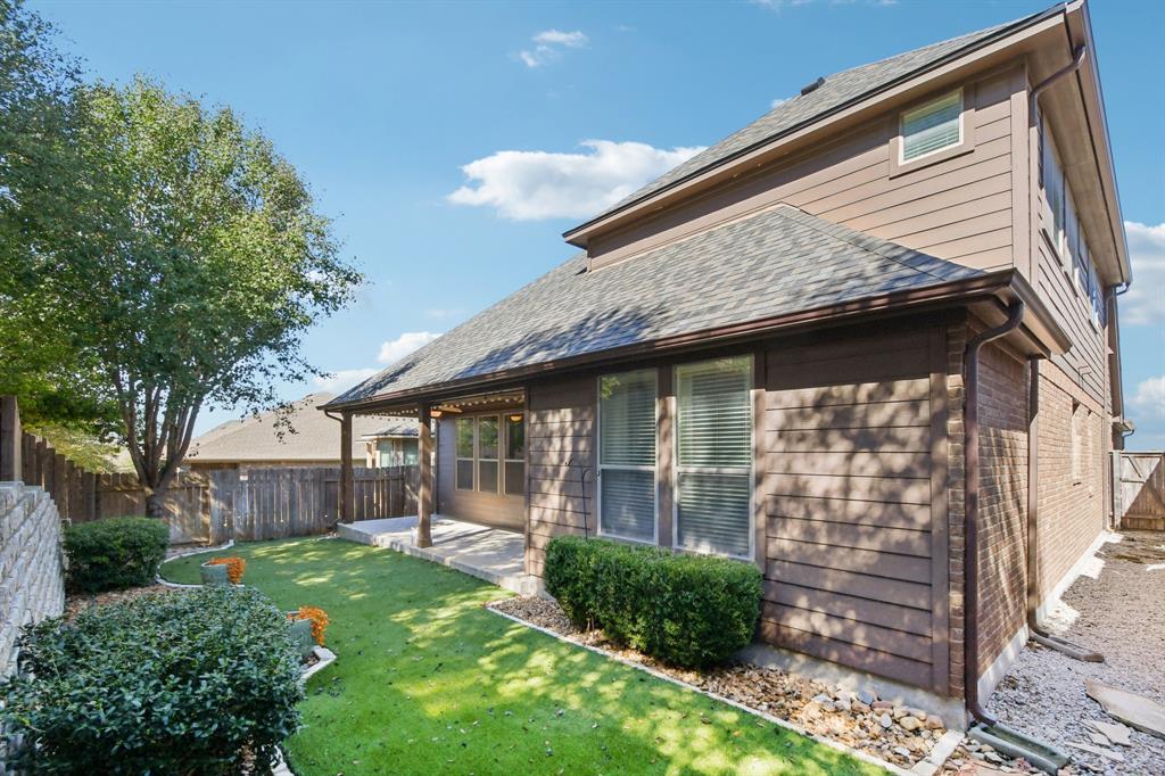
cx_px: 582
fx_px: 485
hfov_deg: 100.4
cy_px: 388
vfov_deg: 77.3
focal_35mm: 15
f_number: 8
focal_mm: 10
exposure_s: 1/250
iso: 400
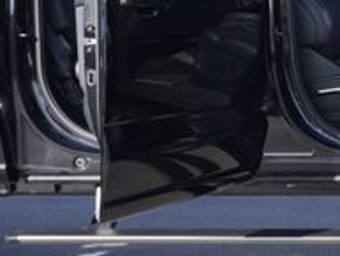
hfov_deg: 15.6
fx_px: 1175
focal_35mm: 120
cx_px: 453
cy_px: 53
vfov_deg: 12.4
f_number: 6.3
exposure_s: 1/125
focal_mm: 25
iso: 100
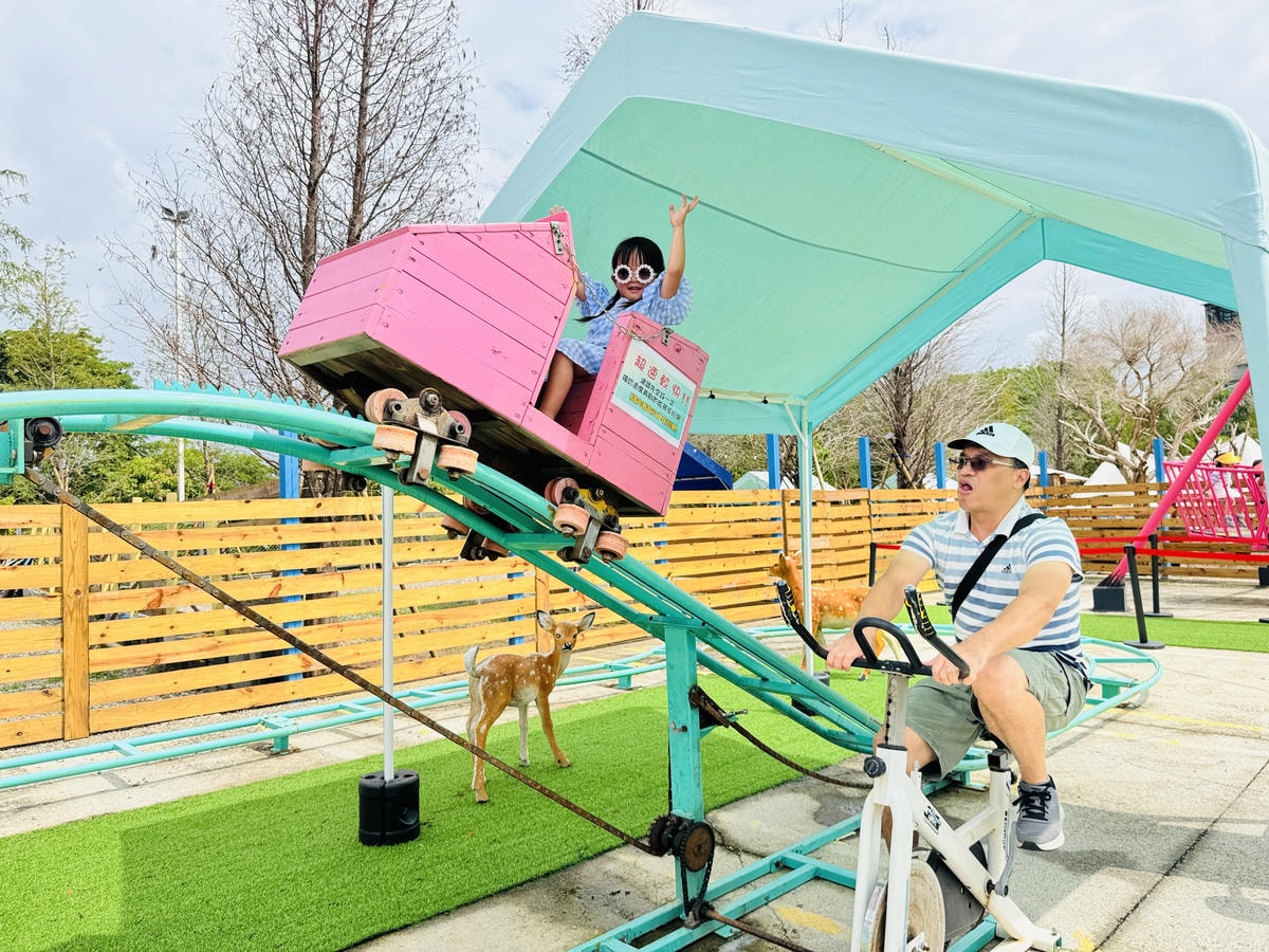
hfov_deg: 71.6
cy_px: 476
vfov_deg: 56.8
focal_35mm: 24
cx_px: 634
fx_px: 880
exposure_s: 1/3597
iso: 80
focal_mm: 6.76
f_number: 1.78
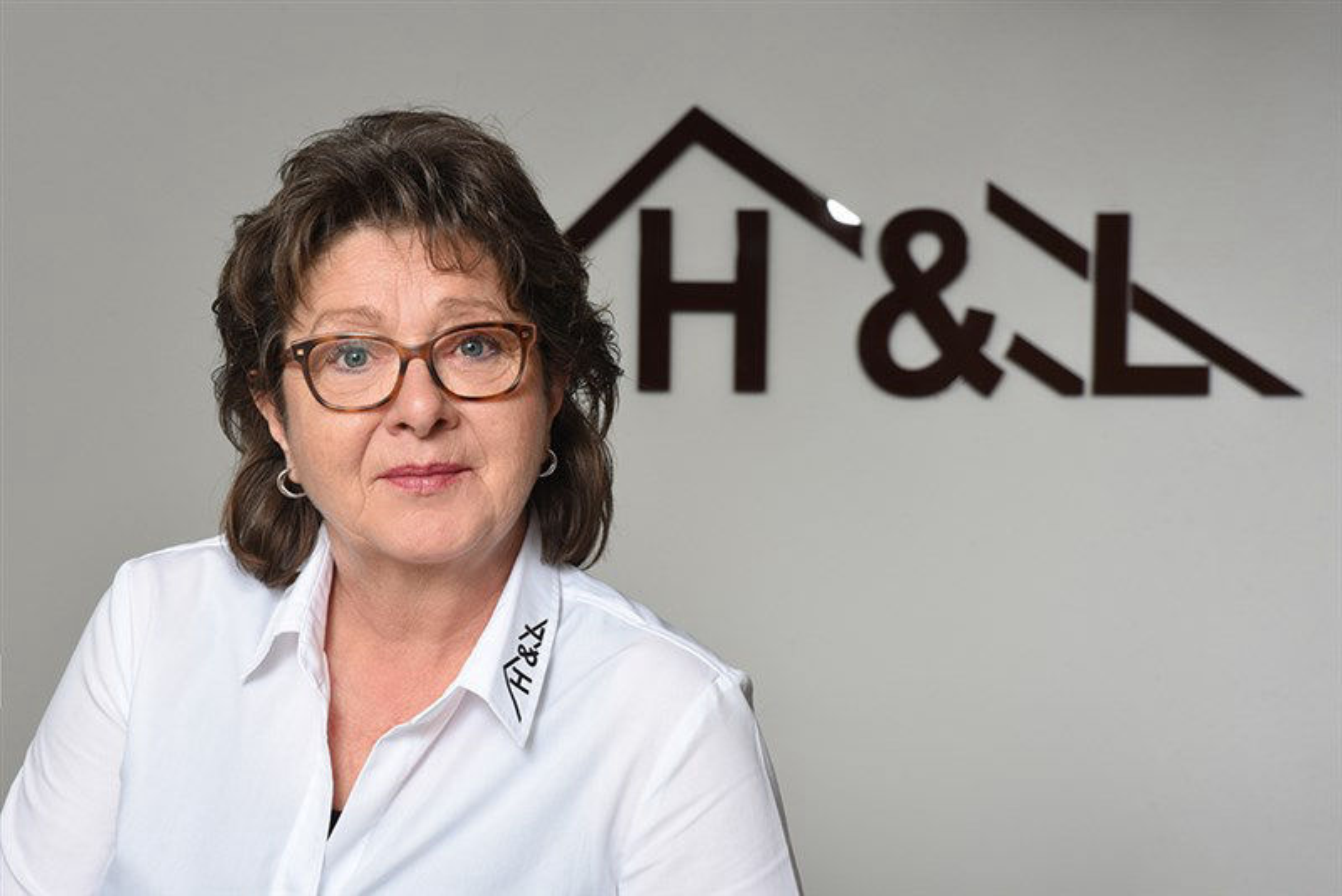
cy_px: 448
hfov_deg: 20.8
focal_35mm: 98
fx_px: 3654
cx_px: 671
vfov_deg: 14.0
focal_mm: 98
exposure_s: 1/200
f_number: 5.6
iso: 640
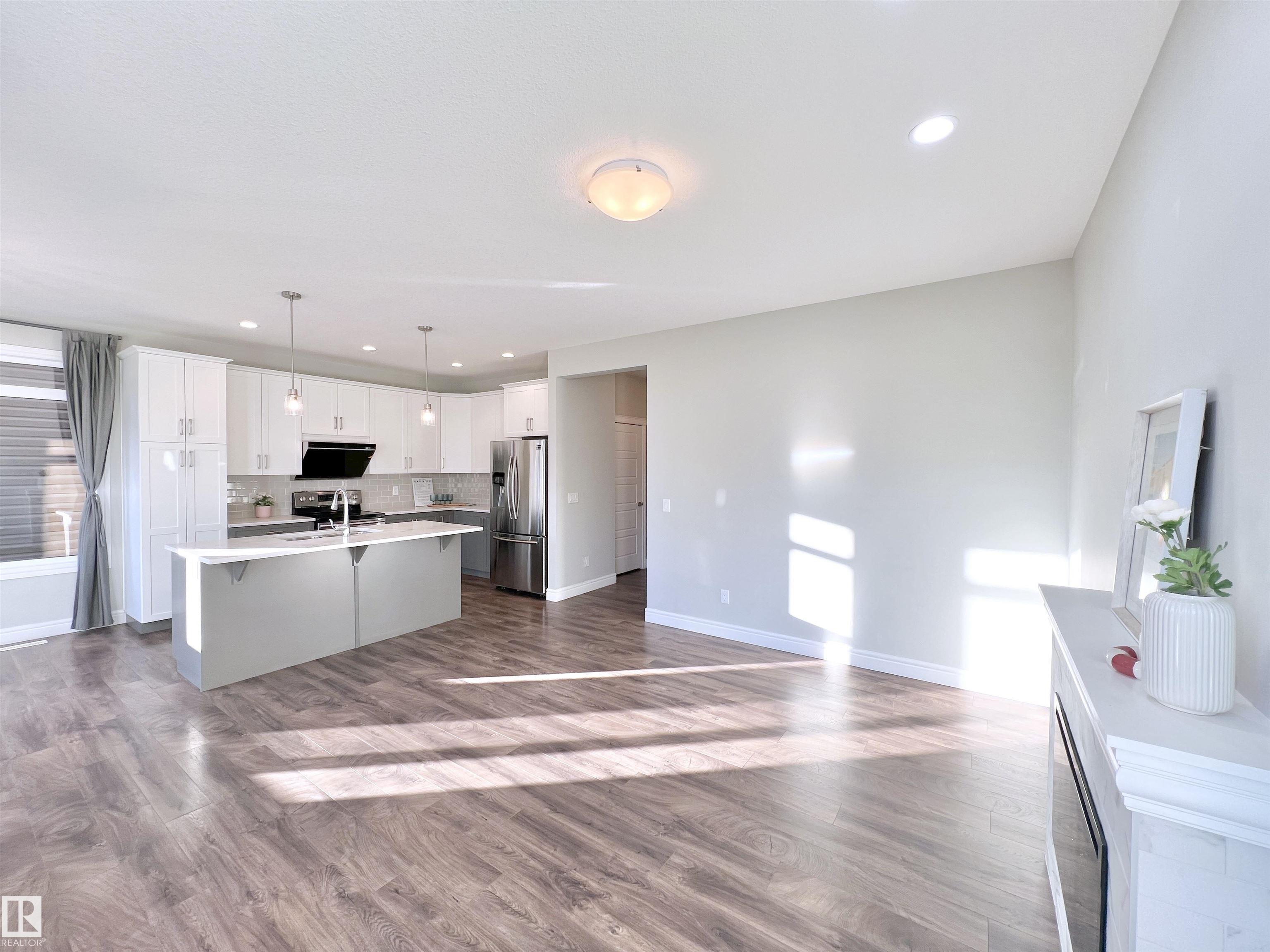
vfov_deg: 89.9
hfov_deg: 106.2
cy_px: 476
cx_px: 635
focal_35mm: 13
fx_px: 477
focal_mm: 1.57
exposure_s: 1/120
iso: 50
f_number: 1.8
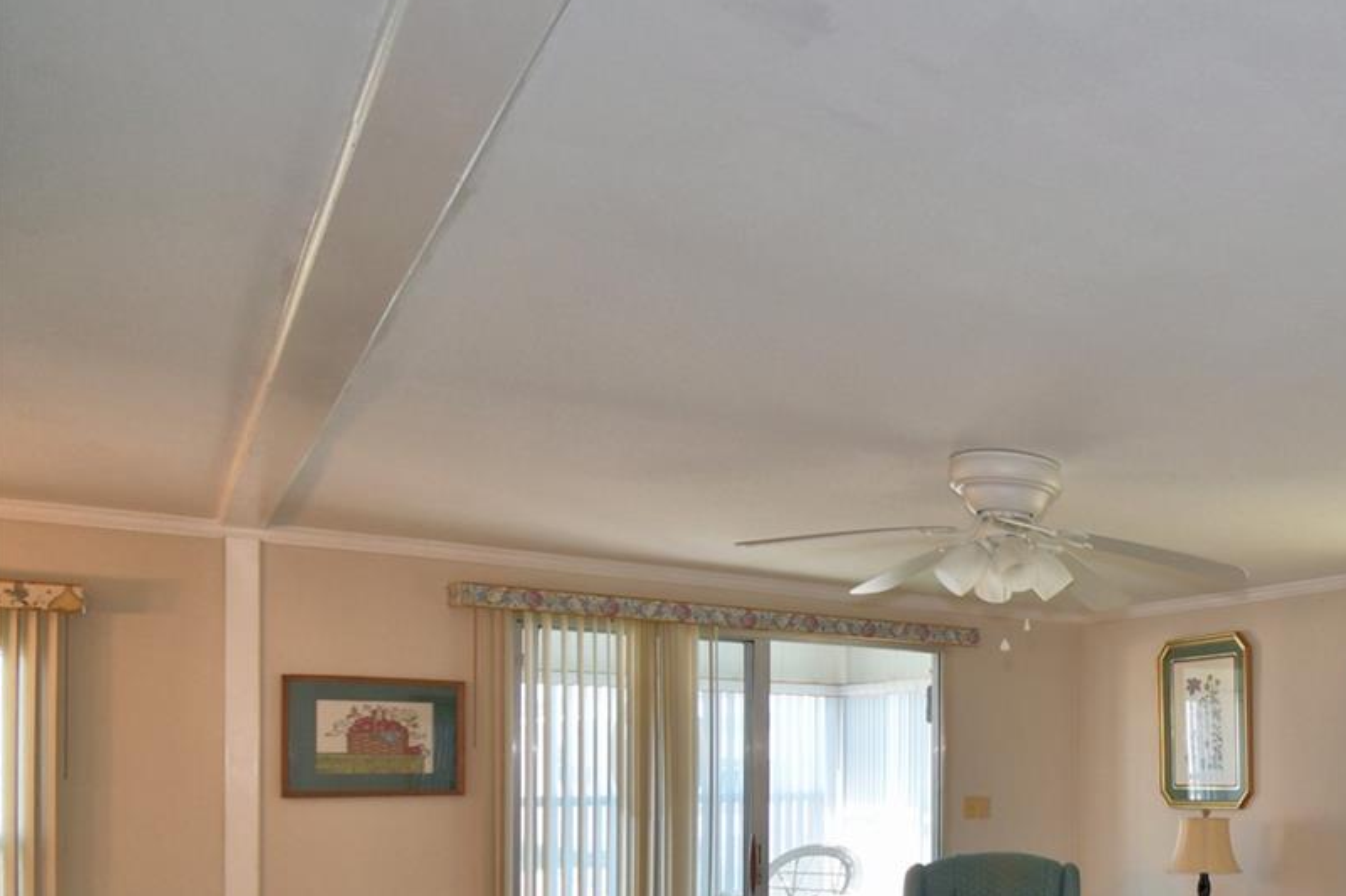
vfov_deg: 41.0
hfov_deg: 50.5
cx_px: 1338
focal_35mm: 30
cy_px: 762
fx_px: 1121
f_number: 4.5
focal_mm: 10
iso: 160
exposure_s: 1/60
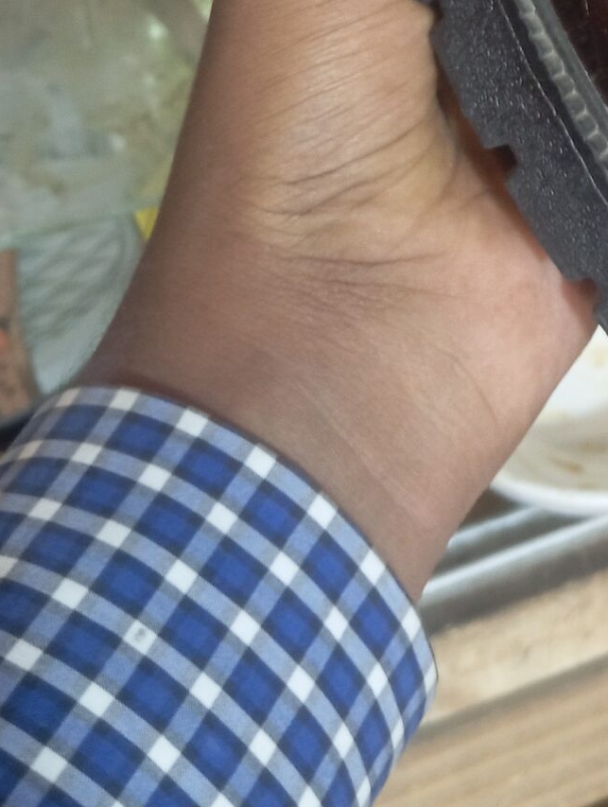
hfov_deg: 16.7
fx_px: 1961
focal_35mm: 84
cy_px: -256
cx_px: 772
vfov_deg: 21.0
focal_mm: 4.22
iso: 646
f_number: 1.8
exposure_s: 1/33.3
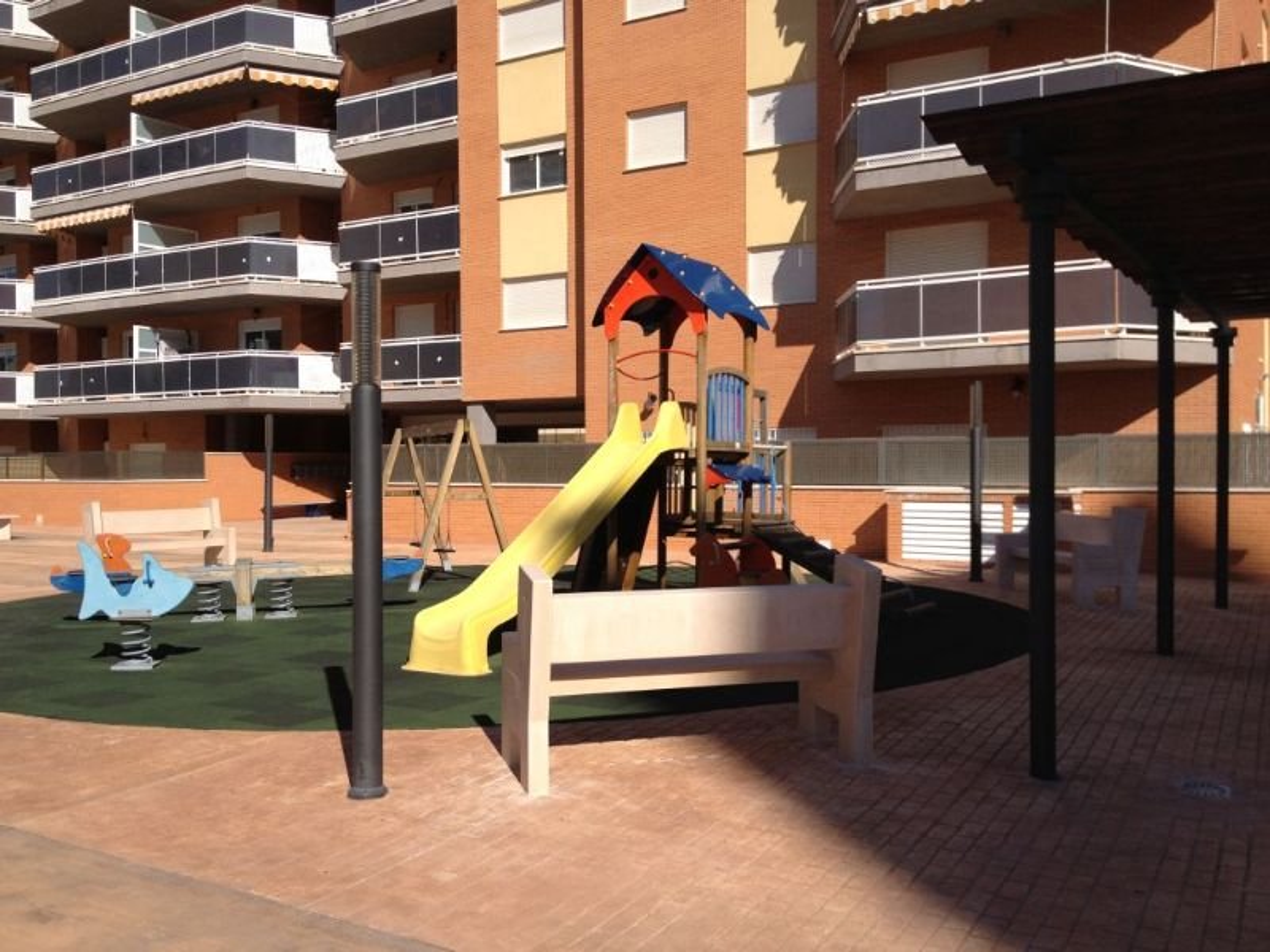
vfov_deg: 40.7
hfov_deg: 52.6
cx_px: 635
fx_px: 1284
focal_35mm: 35
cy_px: 476
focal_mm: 4.28
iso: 64
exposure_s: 1/2404
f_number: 2.4
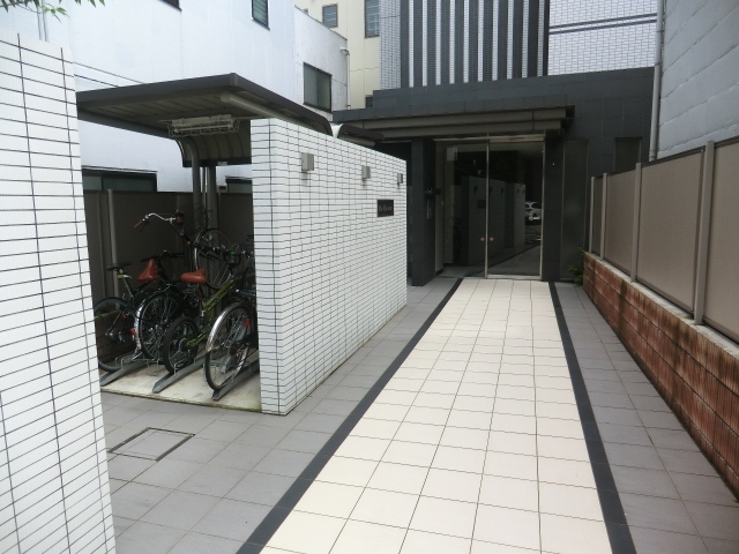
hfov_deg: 71.6
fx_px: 512
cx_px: 370
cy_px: 277
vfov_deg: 56.8
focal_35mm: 24
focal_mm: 4.3
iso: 80
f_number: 3.2
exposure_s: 1/400
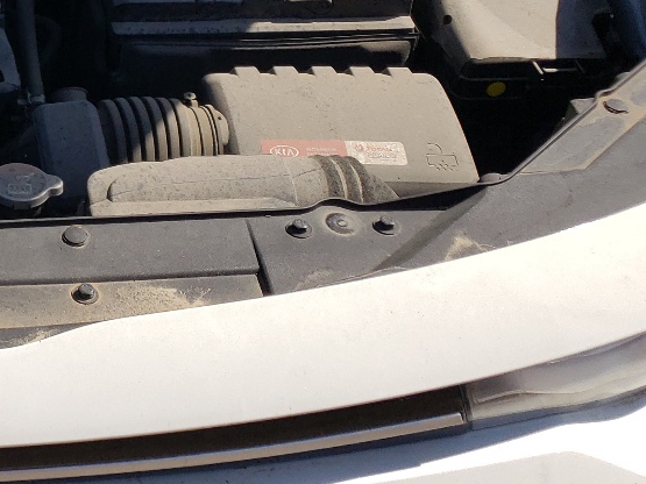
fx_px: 1399
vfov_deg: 19.3
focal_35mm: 75
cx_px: -161
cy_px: 59
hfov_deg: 23.4
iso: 50
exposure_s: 1/5000
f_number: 1.5
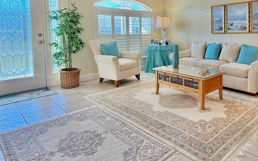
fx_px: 190
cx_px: 195
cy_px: 45
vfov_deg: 44.9
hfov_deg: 64.2
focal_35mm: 27
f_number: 2.2
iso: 125
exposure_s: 1/120
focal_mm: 2.22
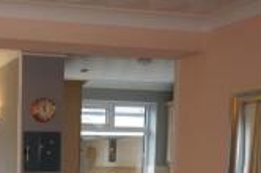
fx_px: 499
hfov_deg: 27.0
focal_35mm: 69
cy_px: 234
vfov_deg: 18.1
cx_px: -24
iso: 100
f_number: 4
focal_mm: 16
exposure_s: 1/60
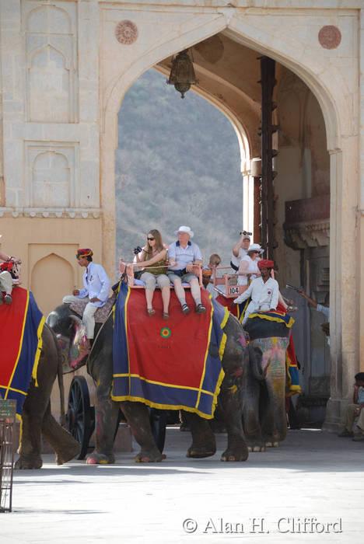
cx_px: 182
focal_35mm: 180
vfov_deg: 11.4
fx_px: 2724
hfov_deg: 7.6
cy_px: 272
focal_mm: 120
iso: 200
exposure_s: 1/320
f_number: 5.6
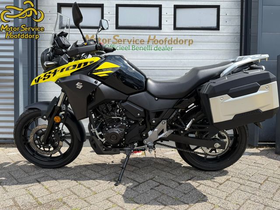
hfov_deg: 71.6
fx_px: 194
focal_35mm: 24
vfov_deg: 56.8
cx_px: 140
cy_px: 105
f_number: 1.78
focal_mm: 6.76
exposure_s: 1/2000
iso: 80
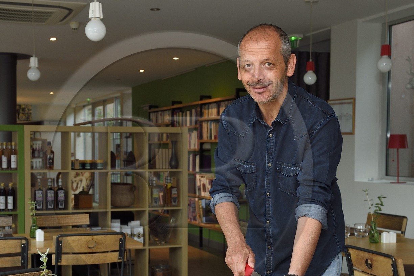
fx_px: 632
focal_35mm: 55
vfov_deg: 24.5
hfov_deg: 36.2
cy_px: 173
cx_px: 173
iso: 800
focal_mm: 42
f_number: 6.3
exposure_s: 1/40
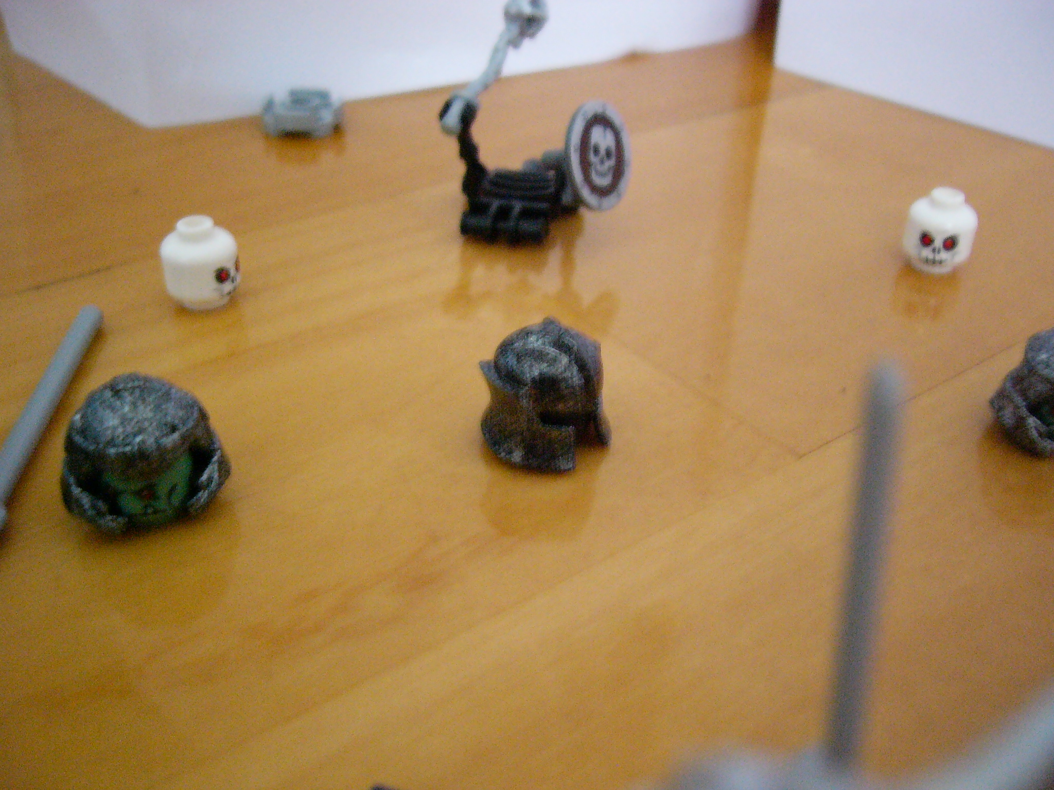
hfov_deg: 52.6
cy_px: 395
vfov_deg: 40.7
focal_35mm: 35
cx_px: 527
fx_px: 1066
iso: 400
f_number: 2.8
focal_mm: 5.8
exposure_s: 1/8
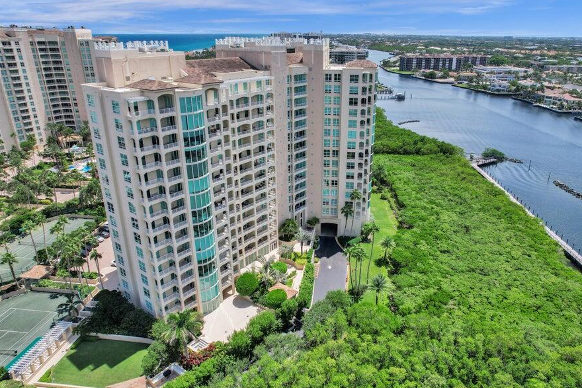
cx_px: 313
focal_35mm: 24
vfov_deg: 53.1
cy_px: 186
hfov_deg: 73.6
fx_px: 388
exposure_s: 1/2500
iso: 140
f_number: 2.8
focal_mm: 8.38
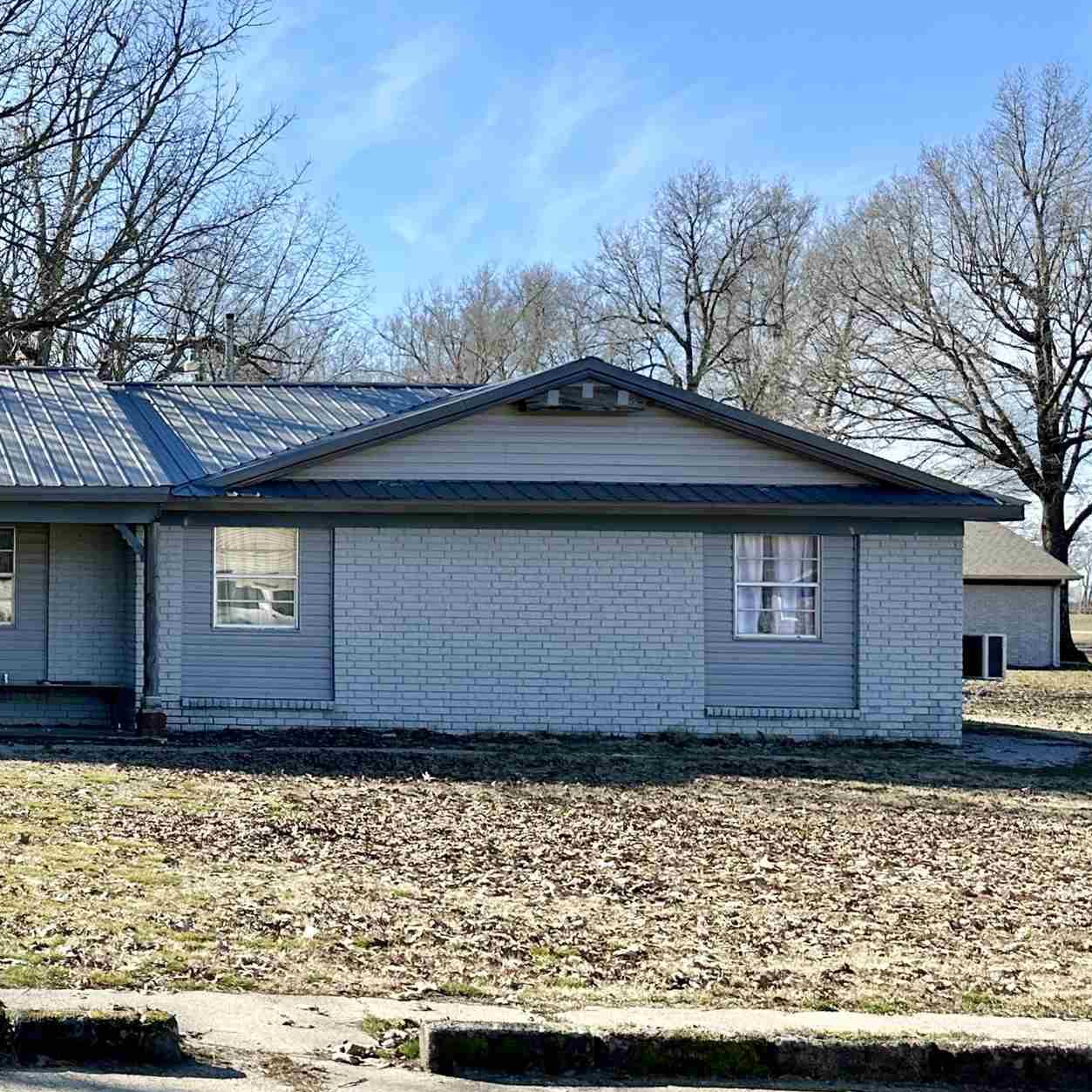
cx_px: -223
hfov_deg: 28.5
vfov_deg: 32.8
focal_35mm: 52
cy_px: 536
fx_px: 1856
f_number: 1.78
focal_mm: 6.86
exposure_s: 1/2660
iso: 80
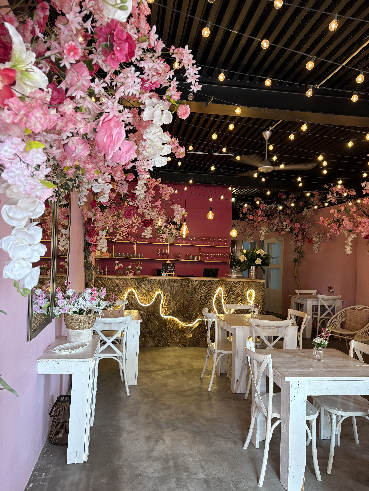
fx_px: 370
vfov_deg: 67.3
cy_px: 246
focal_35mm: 26
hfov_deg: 53.1
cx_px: 184
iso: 100
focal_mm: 5.96
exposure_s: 1/50
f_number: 1.6
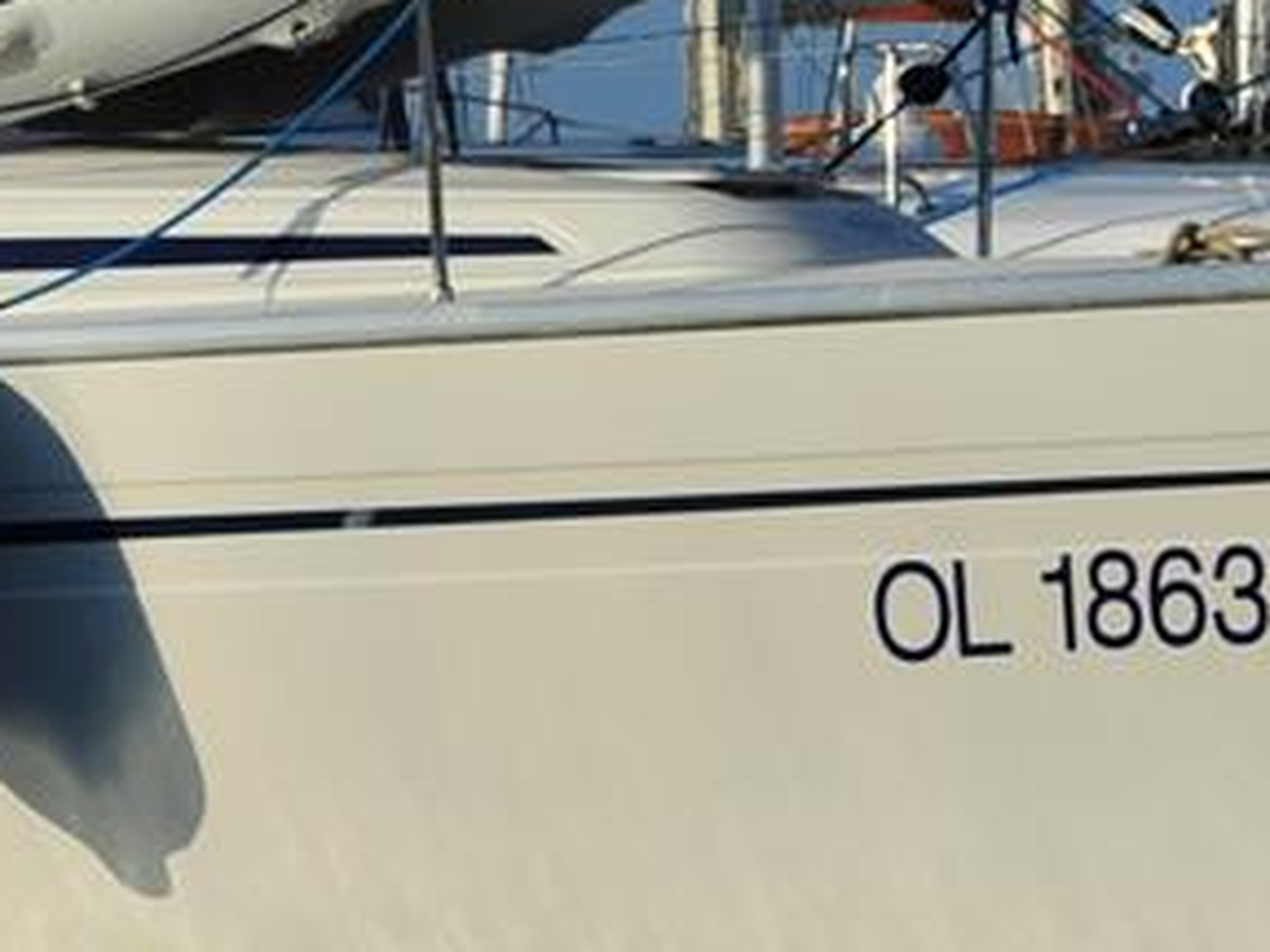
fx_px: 16877
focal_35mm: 460
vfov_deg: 3.2
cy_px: -401
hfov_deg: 4.3
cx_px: -783
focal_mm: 85
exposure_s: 1/800
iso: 200
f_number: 11
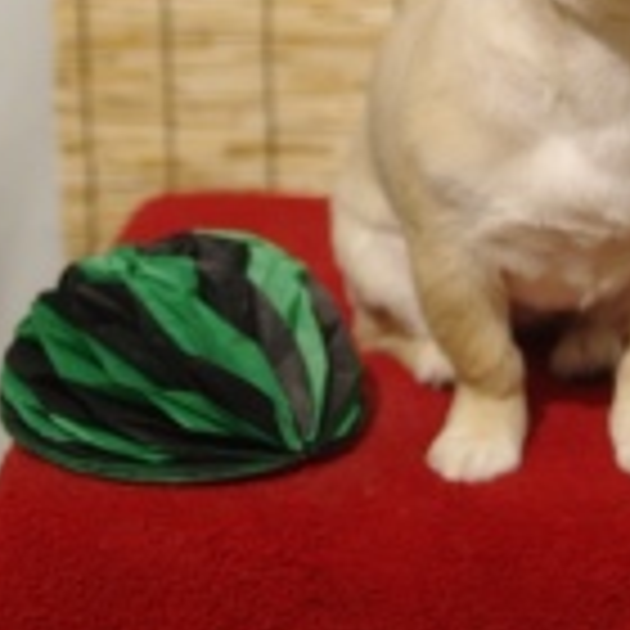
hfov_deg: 12.6
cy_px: -140
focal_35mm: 138
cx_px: 526
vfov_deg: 12.3
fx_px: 2842
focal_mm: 38
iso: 320
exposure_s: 1/125
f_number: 2.8
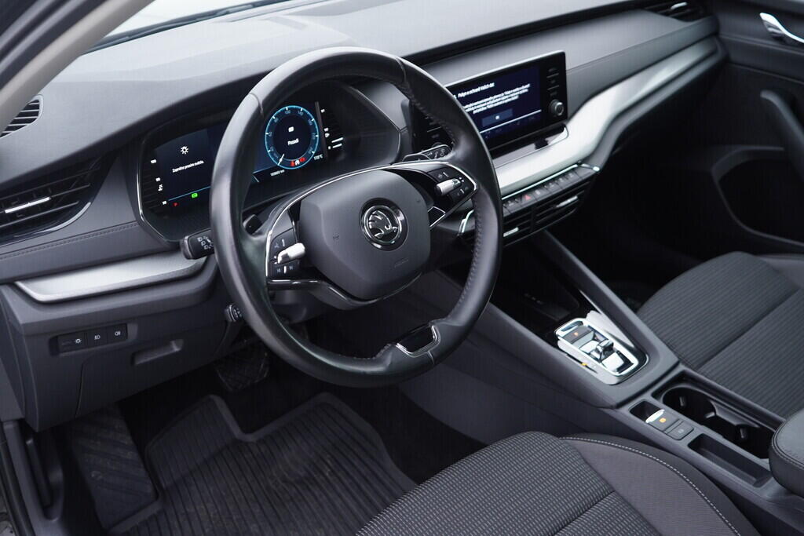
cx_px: 402
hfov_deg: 53.1
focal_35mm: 36
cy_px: 268
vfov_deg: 36.9
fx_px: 804
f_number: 2.8
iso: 250
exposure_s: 1/40
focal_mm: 24
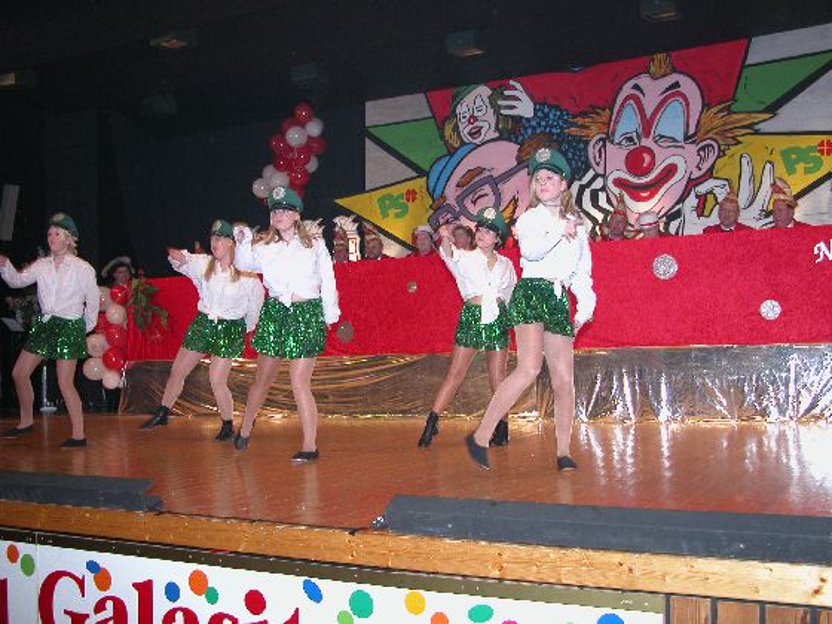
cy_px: 312
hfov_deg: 47.9
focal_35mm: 39
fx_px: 937
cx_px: 416
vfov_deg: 36.8
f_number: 2.9
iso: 200
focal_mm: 10
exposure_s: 1/60
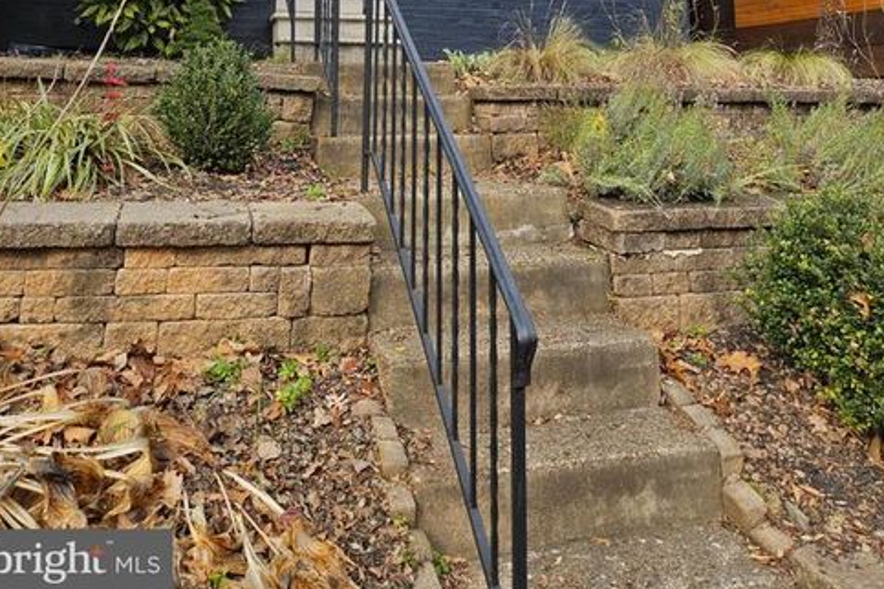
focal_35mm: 33
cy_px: -16
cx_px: 432
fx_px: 810
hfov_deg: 57.2
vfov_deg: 35.6
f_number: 1.8
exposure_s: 1/526
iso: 25
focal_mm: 5.4
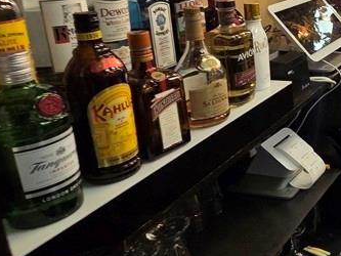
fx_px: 384
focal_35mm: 39
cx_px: 485
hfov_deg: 31.0
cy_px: 44
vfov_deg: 35.4
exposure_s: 1/60
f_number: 2.2
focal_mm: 2.2
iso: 320
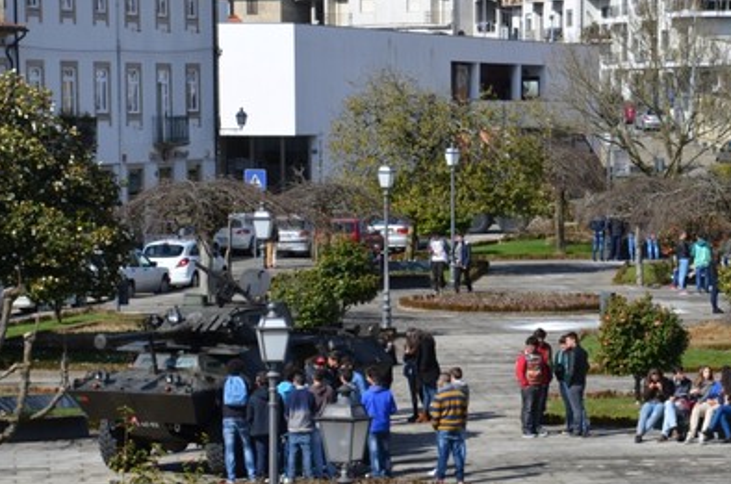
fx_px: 3804
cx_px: 466
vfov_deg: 7.3
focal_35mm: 188
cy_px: 319
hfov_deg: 11.0
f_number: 9
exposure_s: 1/320
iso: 100
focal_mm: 85
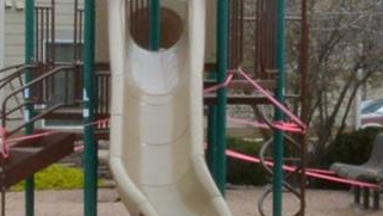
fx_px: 1748
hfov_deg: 12.5
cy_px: 198
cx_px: 91
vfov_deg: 7.1
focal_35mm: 172
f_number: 3.8
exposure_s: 1/125
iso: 560
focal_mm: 12.5
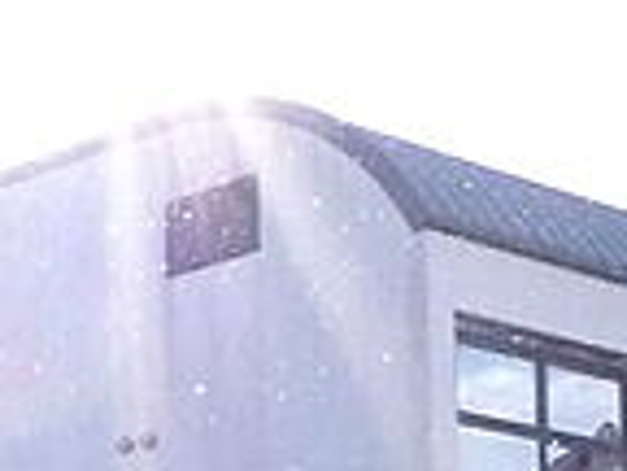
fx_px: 1884
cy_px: 650
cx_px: -470
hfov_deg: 16.2
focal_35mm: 104
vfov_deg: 13.6
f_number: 6.3
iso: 2500
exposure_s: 1/2000
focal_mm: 4.5
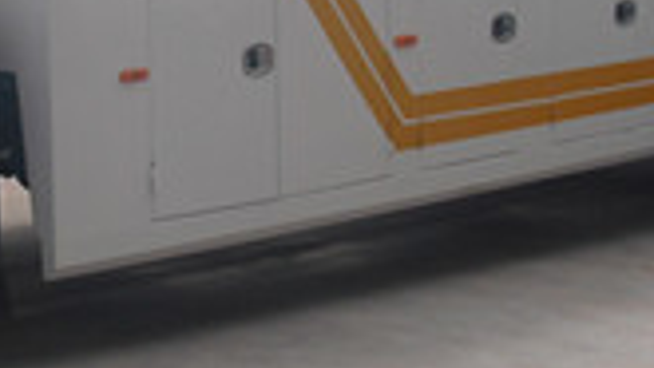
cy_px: -14
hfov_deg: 17.7
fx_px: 2065
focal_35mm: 119
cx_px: 32
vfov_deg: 10.1
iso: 100
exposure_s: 1/160
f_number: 7.8
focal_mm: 6.3
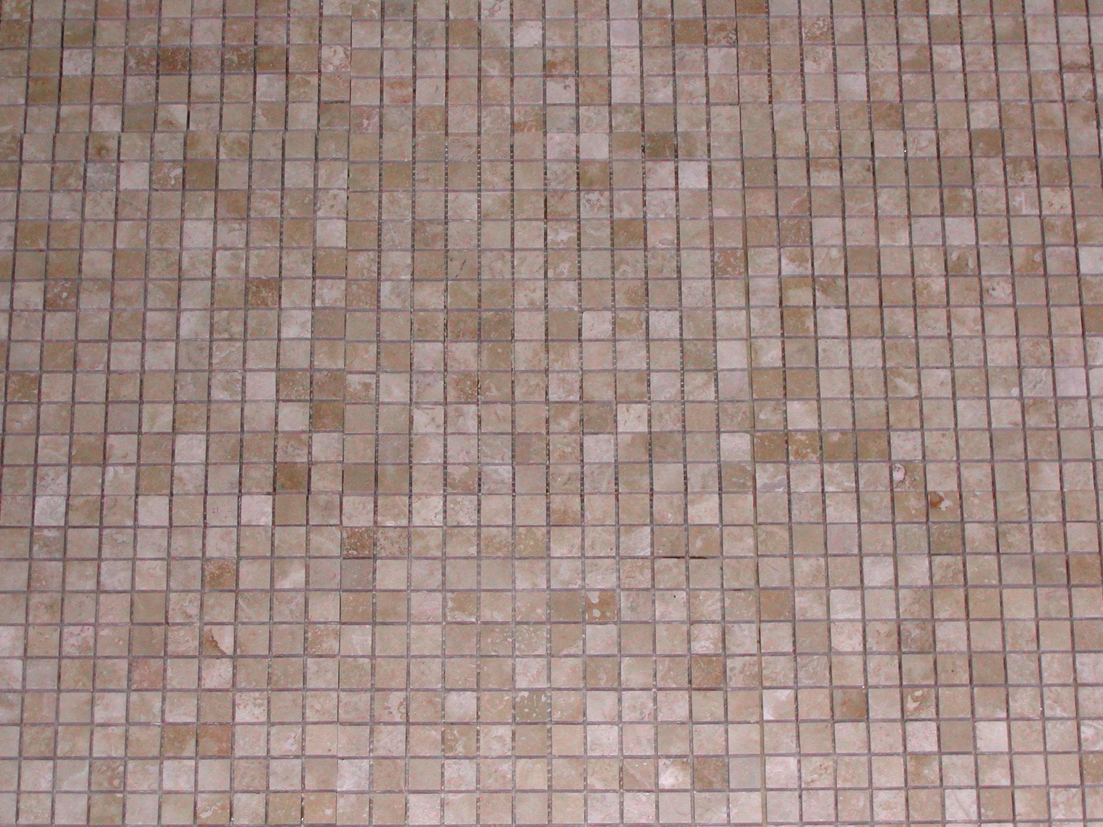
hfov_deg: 20.2
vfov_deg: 15.2
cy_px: 414
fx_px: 3091
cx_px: 552
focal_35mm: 97
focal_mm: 20.5
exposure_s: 1/60.1
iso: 100
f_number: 4.6
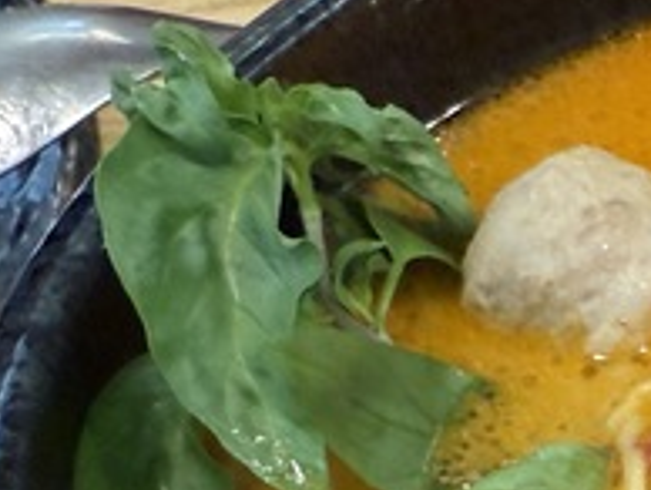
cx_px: 956
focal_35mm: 89
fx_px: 1676
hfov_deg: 19.4
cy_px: 614
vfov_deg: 15.9
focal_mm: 2.22
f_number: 2.2
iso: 500
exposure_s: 1/60
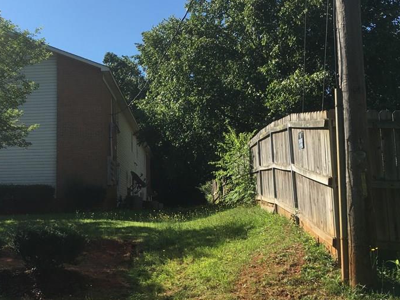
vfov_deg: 32.9
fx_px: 508
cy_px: 141
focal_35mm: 44
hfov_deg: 42.1
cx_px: 121
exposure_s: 1/1068
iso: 25
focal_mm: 4.15
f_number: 2.2
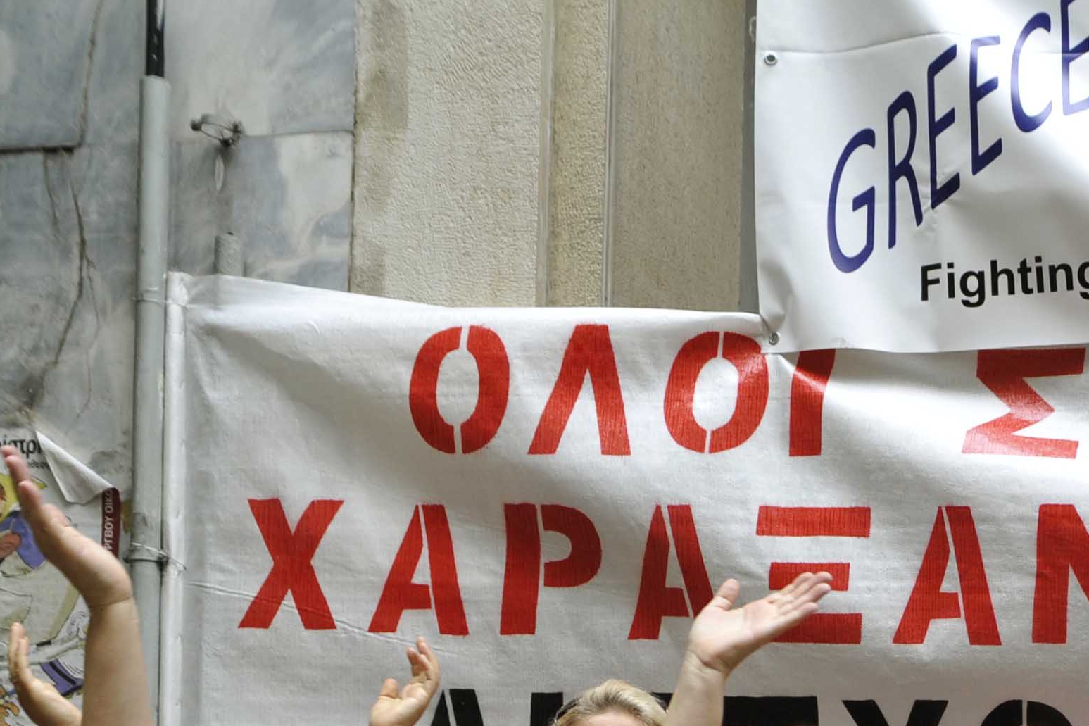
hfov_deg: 28.3
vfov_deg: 19.0
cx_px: 1130
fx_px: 1996
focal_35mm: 66
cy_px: 951
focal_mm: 24
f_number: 4.5
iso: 500
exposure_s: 1/320
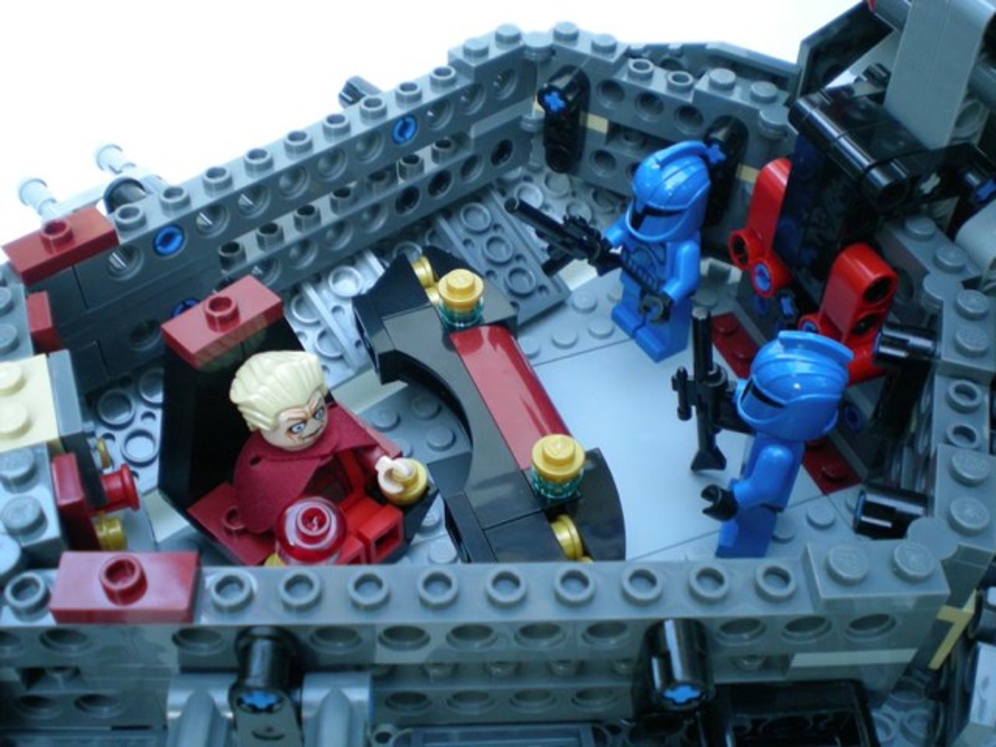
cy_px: 374
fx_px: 1093
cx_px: 498
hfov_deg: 49.0
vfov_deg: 37.7
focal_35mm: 38
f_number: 3.1
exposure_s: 1/36
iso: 200
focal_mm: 6.3
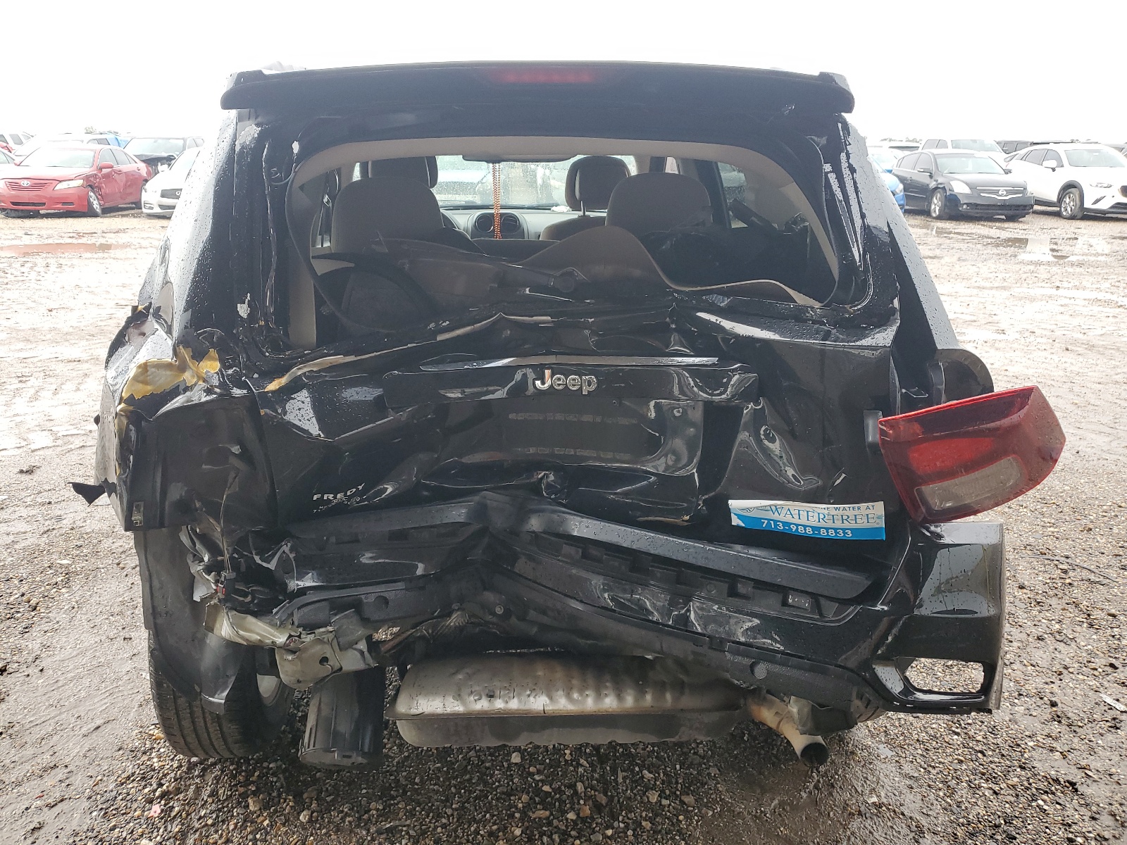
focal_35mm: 26
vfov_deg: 53.1
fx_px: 846
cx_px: 564
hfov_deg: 67.3
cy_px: 422
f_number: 1.5
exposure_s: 1/120
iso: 82
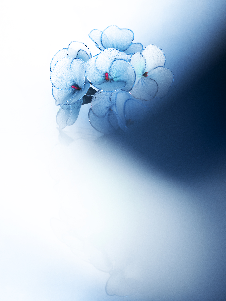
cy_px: 150
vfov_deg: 8.9
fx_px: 1933
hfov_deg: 6.7
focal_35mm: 222
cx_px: 113
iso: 400
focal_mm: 75.13
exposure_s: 1/100
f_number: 4
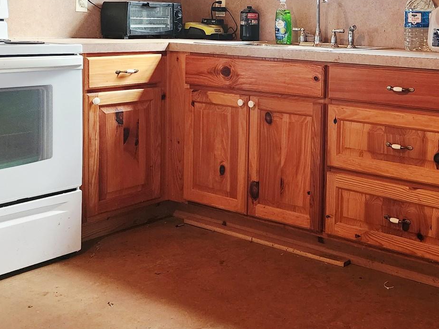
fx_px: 647
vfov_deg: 27.9
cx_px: 369
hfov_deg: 35.9
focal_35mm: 51
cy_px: 61
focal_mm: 6.4
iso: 400
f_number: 1.8
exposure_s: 1/120
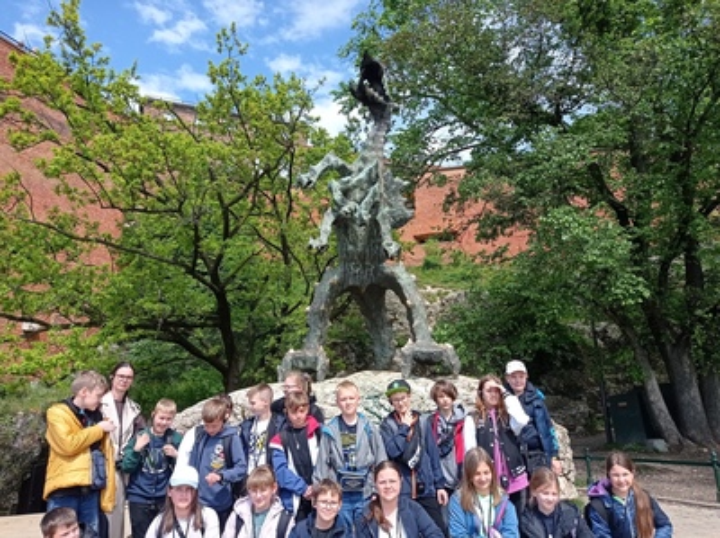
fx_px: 582
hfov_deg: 63.5
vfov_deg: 49.7
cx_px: 360
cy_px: 269
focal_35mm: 28
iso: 102
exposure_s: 1/1626
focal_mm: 4.74
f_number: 1.79
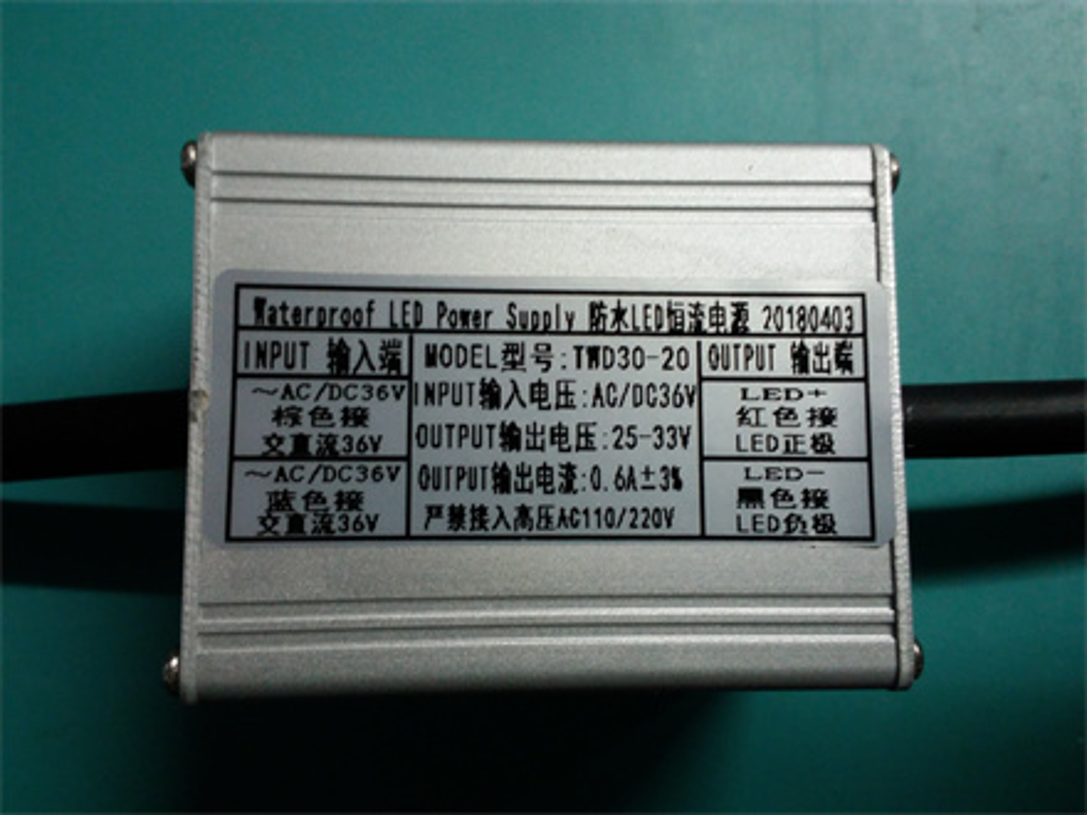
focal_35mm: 27
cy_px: 408
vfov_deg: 51.4
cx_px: 544
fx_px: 848
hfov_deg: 65.3
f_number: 2.09
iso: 250
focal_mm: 3.6
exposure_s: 1/14
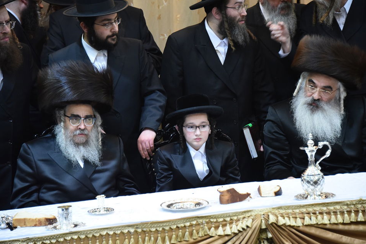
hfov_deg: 11.2
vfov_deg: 7.5
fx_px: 1860
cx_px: 196
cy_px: 122
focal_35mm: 183
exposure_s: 1/100
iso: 4000
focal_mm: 170
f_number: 5.6
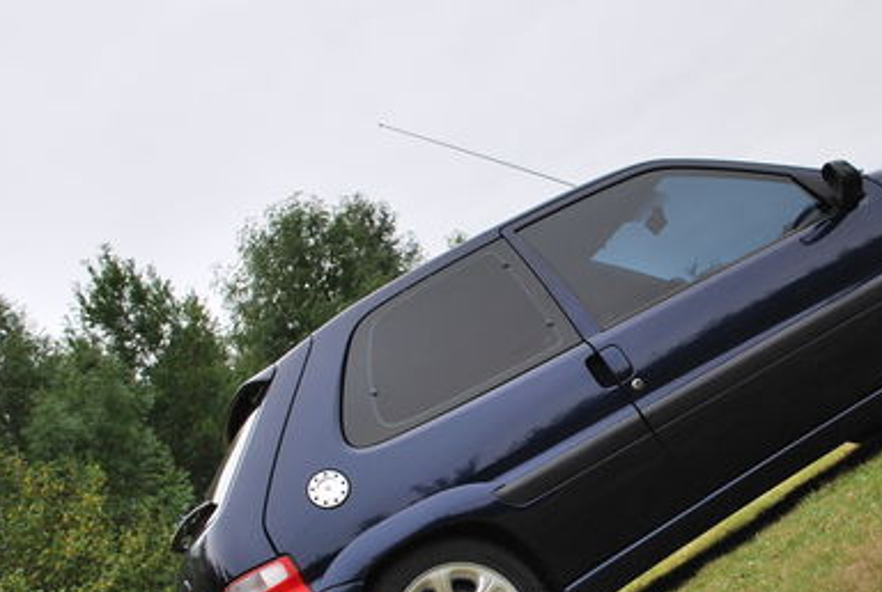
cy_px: 383
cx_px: 671
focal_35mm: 65
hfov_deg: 30.3
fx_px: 1596
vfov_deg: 21.0
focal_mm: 26
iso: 140
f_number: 5.6
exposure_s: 1/125
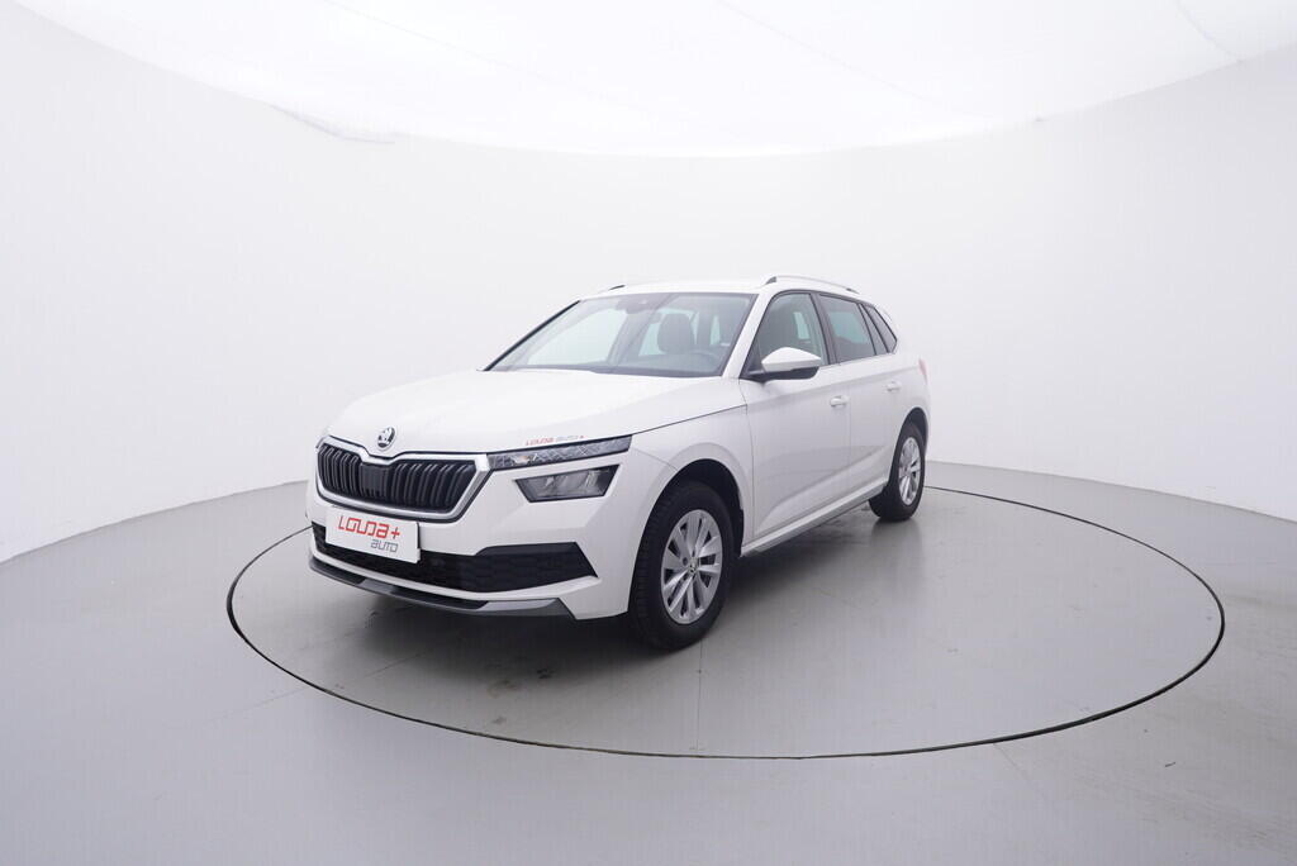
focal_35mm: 22
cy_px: 433
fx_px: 811
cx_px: 648
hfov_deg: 77.3
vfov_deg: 56.2
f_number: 5
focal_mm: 15
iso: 200
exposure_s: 1/80
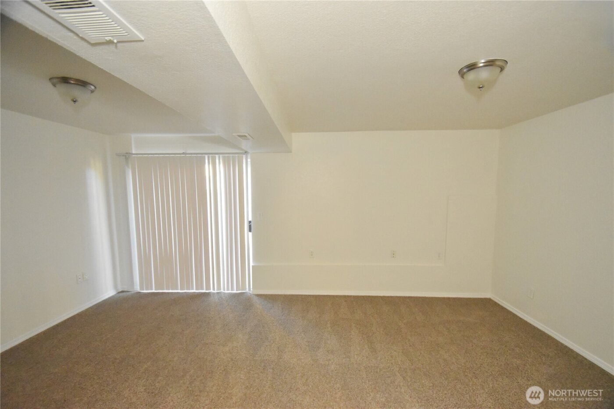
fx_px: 256
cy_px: 204
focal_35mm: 15
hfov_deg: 100.4
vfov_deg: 77.3
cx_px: 307
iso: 4000
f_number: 4
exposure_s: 1/60
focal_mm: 10
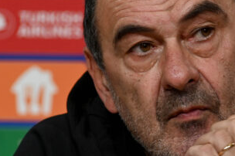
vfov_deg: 1.7
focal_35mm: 808
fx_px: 5269
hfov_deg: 2.6
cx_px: 206
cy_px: 112
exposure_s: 1/125
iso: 500
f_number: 4.5
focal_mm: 240
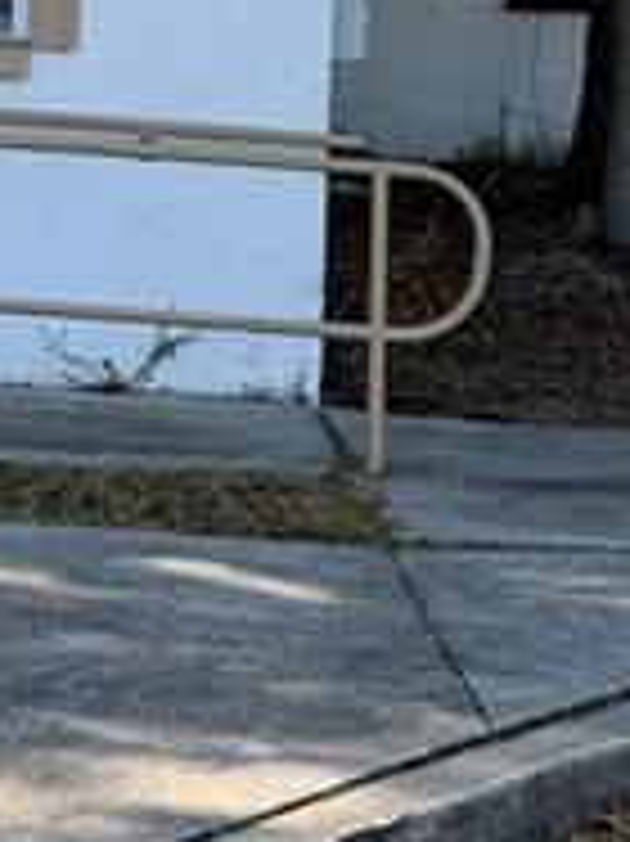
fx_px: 3741
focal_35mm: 154
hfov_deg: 9.5
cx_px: -176
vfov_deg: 12.7
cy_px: 95
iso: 80
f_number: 1.78
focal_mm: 6.76
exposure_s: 1/868
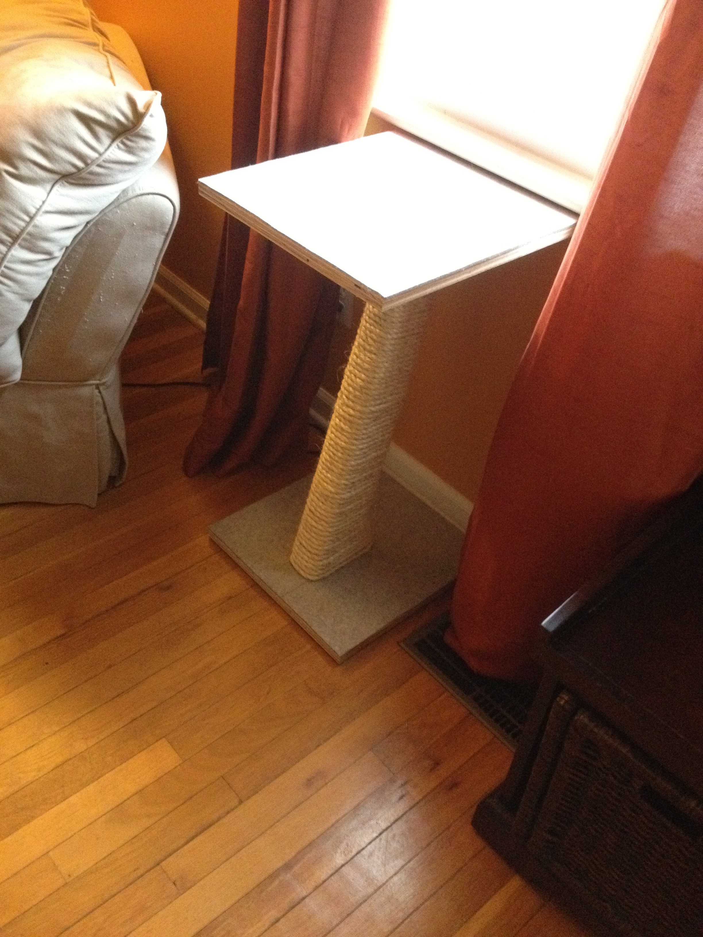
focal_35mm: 35
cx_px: 352
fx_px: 948
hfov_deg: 40.7
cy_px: 468
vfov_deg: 52.6
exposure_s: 1/15
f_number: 2.4
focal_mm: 4.28
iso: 640
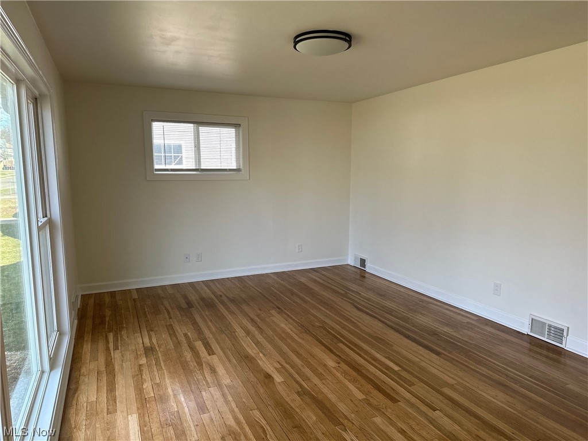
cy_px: 220
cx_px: 294
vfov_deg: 56.8
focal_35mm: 24
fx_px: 408
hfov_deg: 71.6
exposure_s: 1/162
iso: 80
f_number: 1.78
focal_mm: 6.86
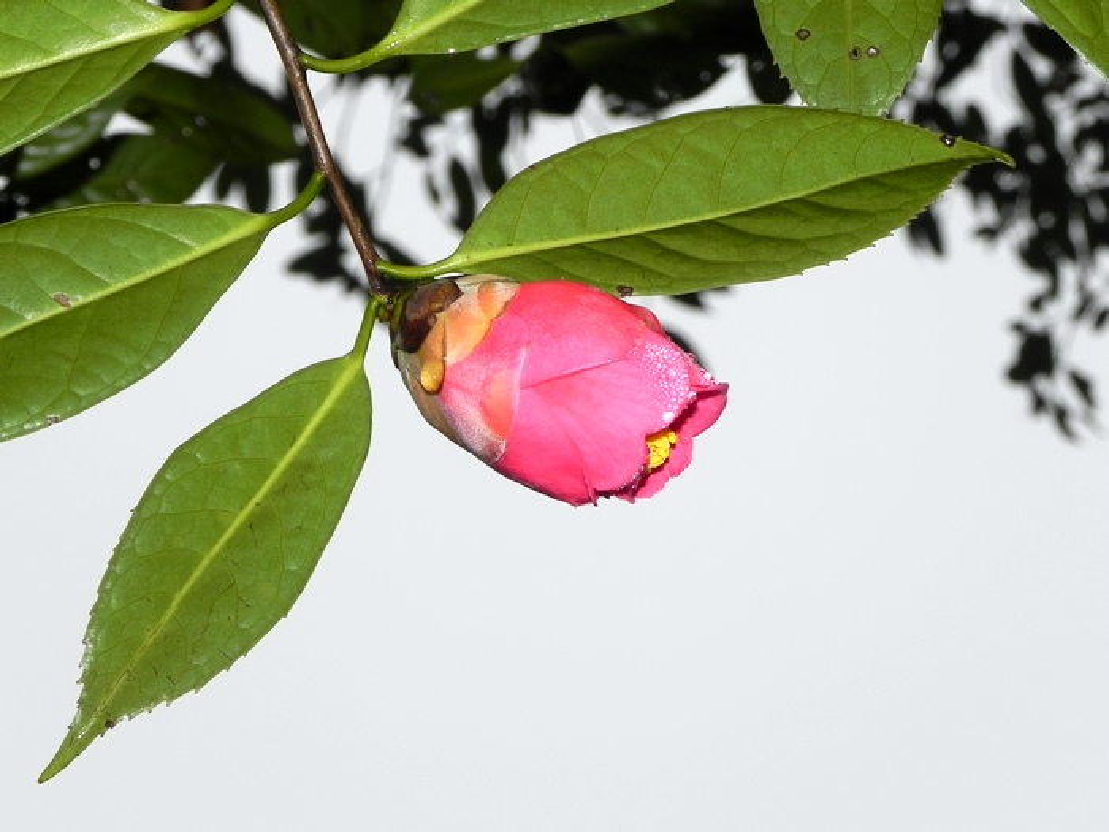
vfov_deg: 12.7
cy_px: 416
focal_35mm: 117
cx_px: 554
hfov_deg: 16.8
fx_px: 3748
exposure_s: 1/200
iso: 160
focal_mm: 20.8
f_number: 5.6
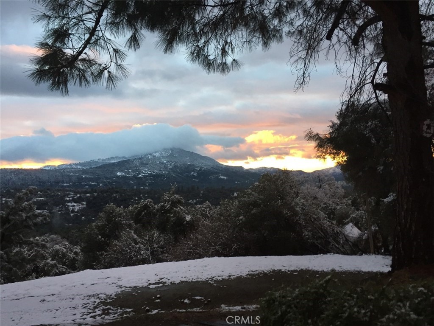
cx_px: 217
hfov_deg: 61.7
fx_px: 364
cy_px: 163
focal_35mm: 29
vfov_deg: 48.2
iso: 32
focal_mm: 4.15
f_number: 2.2
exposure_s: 1/30
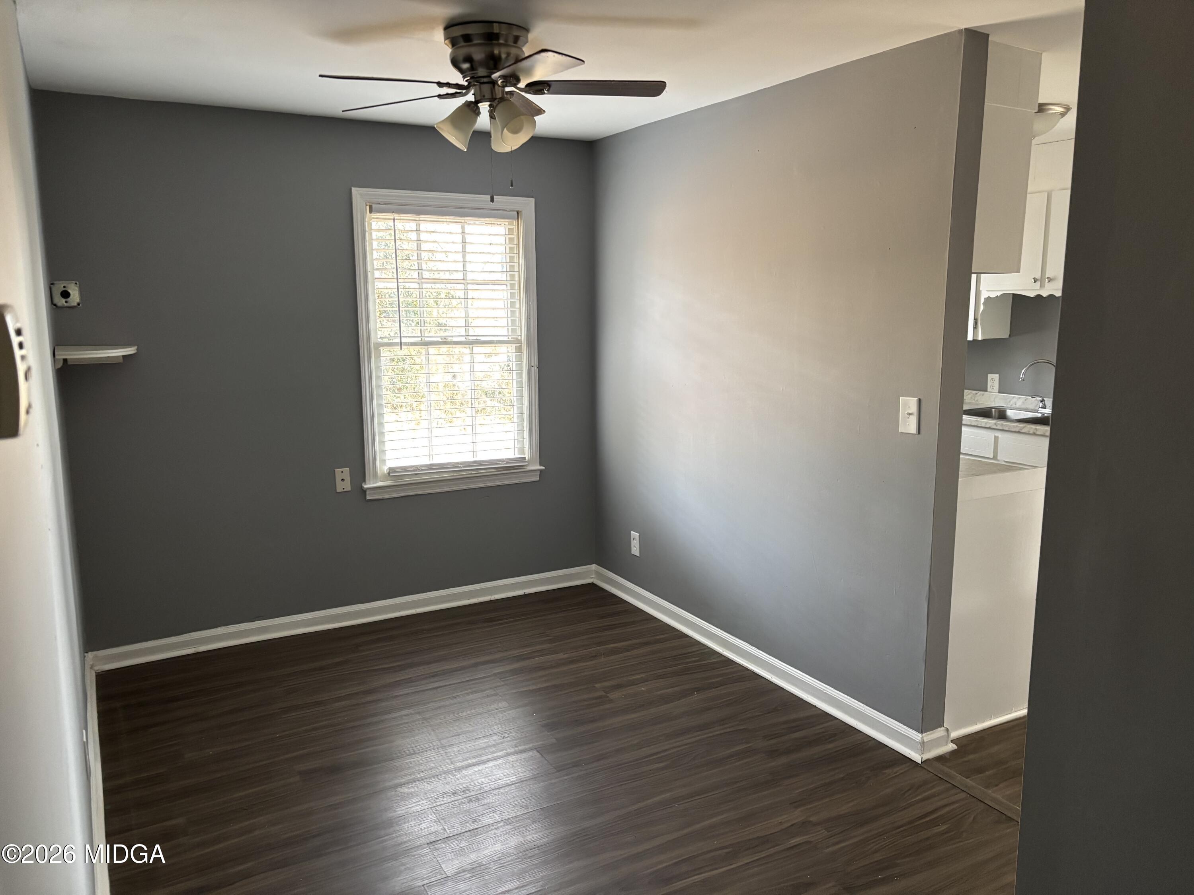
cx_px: 597
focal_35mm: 26
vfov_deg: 53.1
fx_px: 897
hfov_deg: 67.3
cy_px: 448
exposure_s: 1/60
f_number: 1.6
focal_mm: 5.96
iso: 400
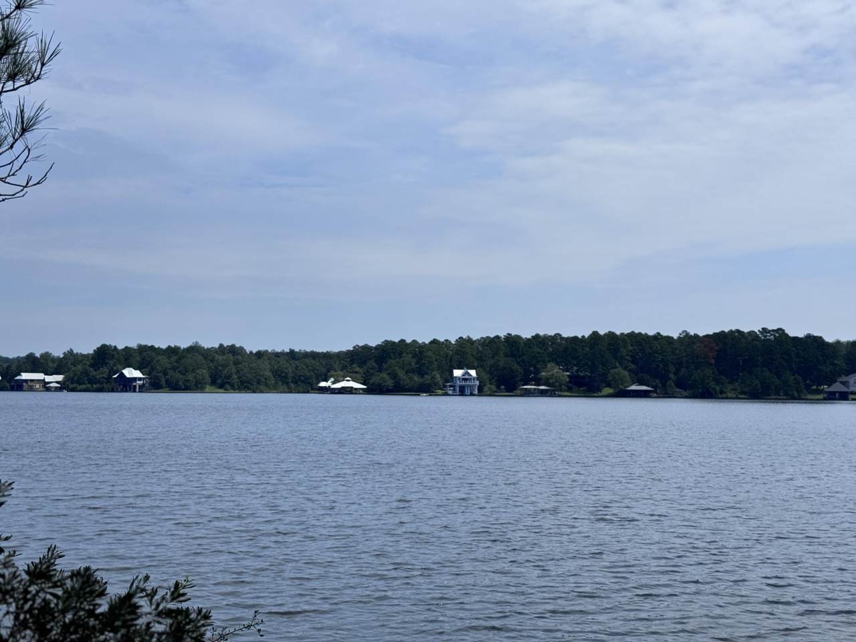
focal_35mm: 48
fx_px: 1187
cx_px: 428
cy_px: 321
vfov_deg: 30.3
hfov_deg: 39.7
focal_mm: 6.76
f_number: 1.78
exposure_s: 1/10526
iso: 64
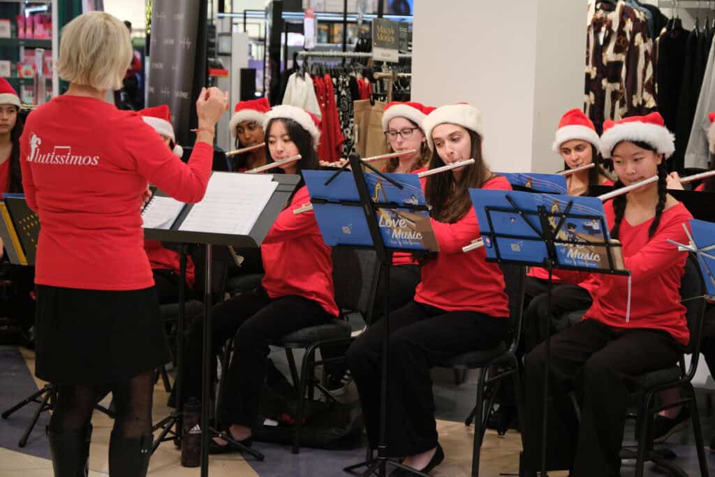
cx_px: 358
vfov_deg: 16.5
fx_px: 1649
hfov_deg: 24.5
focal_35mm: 83
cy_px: 238
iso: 800
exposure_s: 1/80
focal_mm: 55
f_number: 4
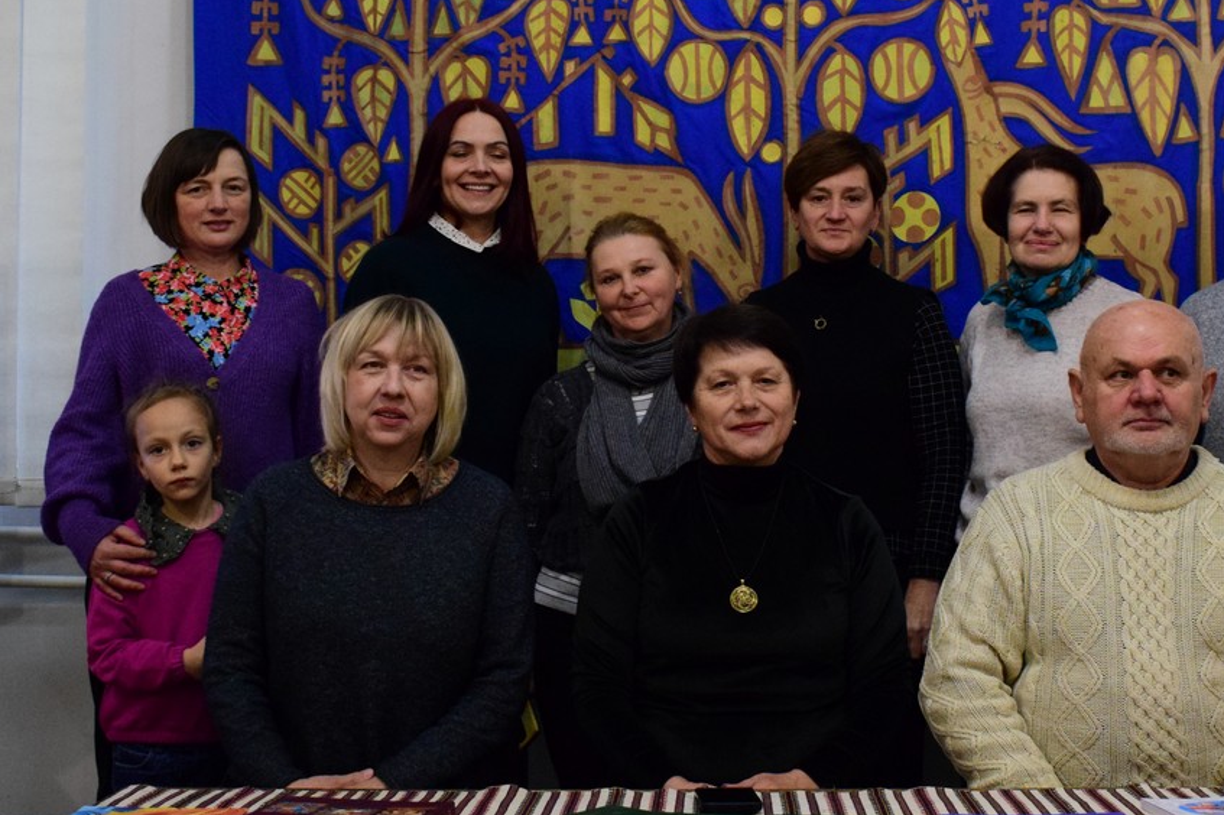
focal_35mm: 60
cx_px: 698
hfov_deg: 33.5
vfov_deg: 22.7
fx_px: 2032
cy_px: 364
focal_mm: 25
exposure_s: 1/90
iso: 3200
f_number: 5.6
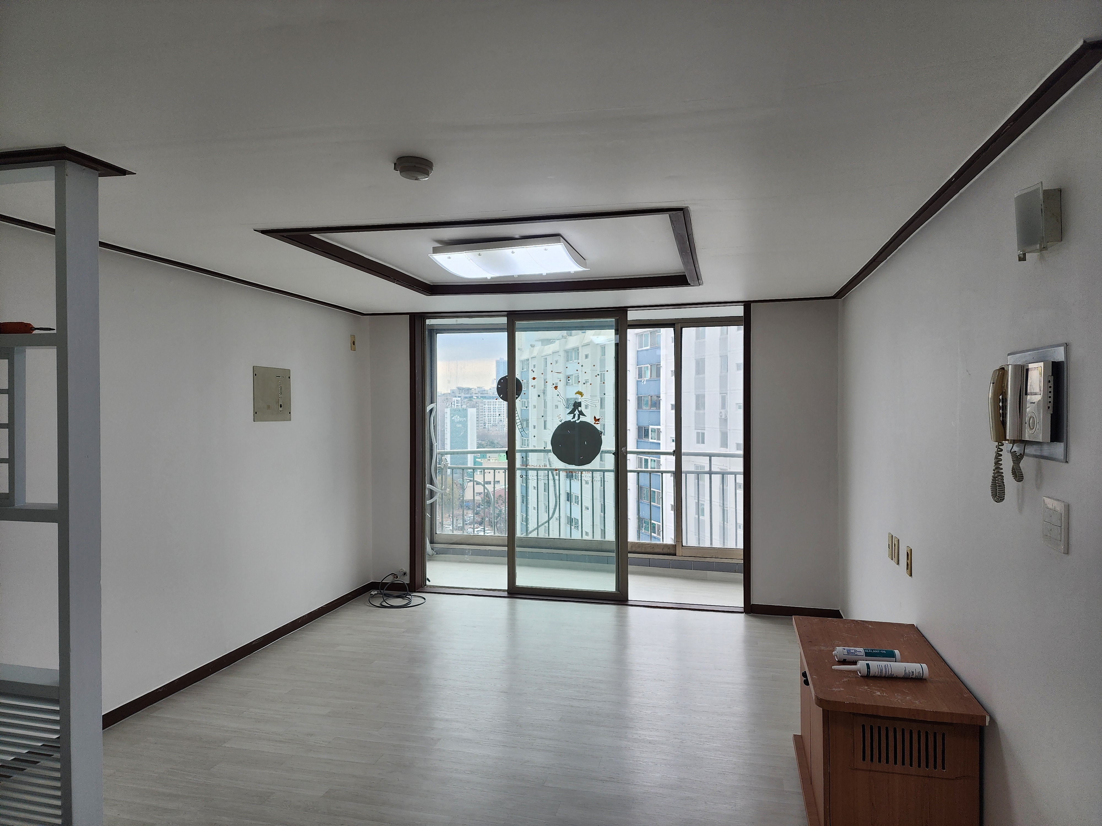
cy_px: 413
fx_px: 732
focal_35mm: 23
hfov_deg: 73.9
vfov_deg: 58.9
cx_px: 551
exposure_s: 1/180
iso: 40
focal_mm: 6.4
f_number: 1.8
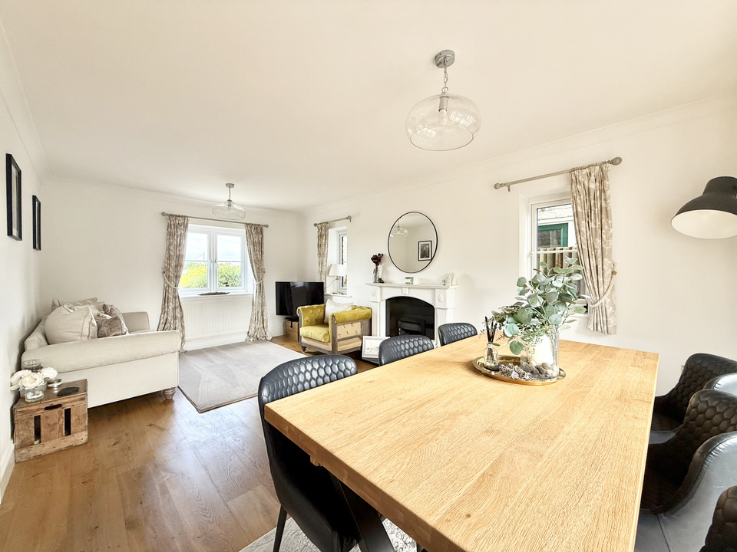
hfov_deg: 102.1
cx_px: 368
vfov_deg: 85.7
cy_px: 276
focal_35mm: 14
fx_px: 298
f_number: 2.2
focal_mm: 2.22
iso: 100
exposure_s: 1/99
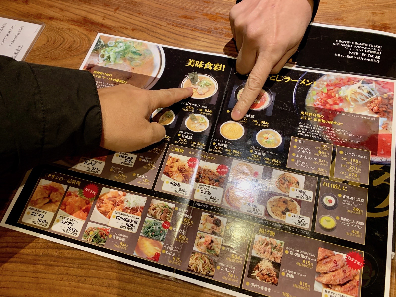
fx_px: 297
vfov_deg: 53.1
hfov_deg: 67.3
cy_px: 148
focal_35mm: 26
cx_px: 198
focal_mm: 4.25
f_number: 1.8
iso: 160
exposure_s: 1/60
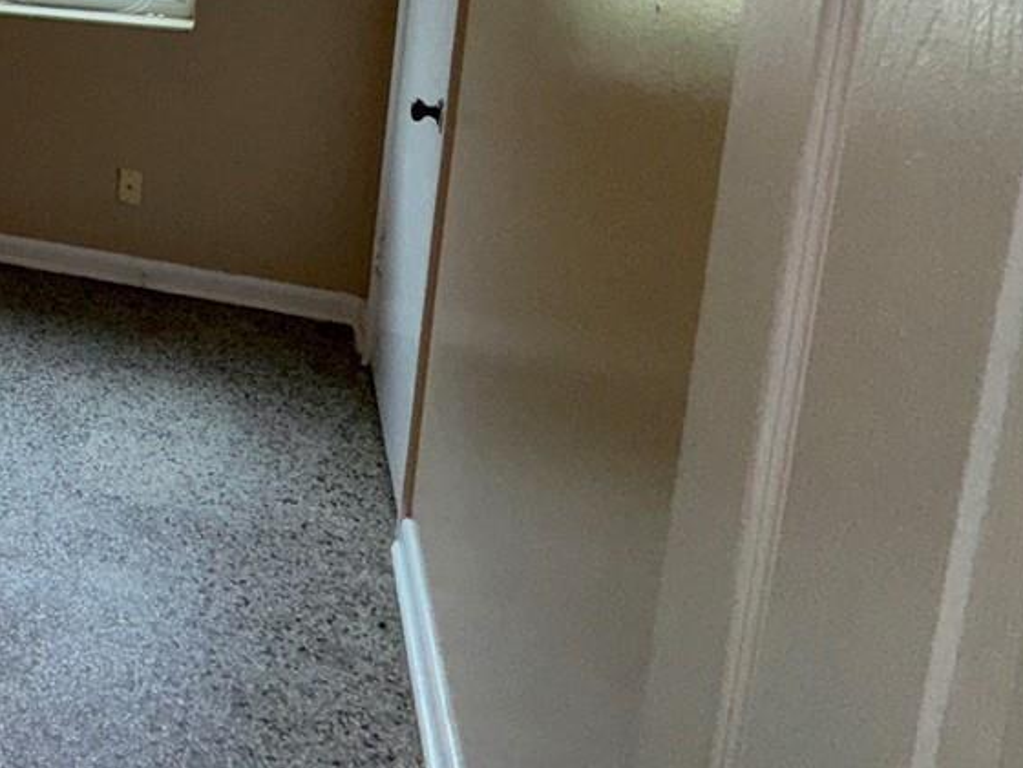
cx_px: -325
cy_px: -51
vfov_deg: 32.2
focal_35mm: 40
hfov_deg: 33.4
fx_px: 1182
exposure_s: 1/161
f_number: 2.2
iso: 32
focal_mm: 2.22
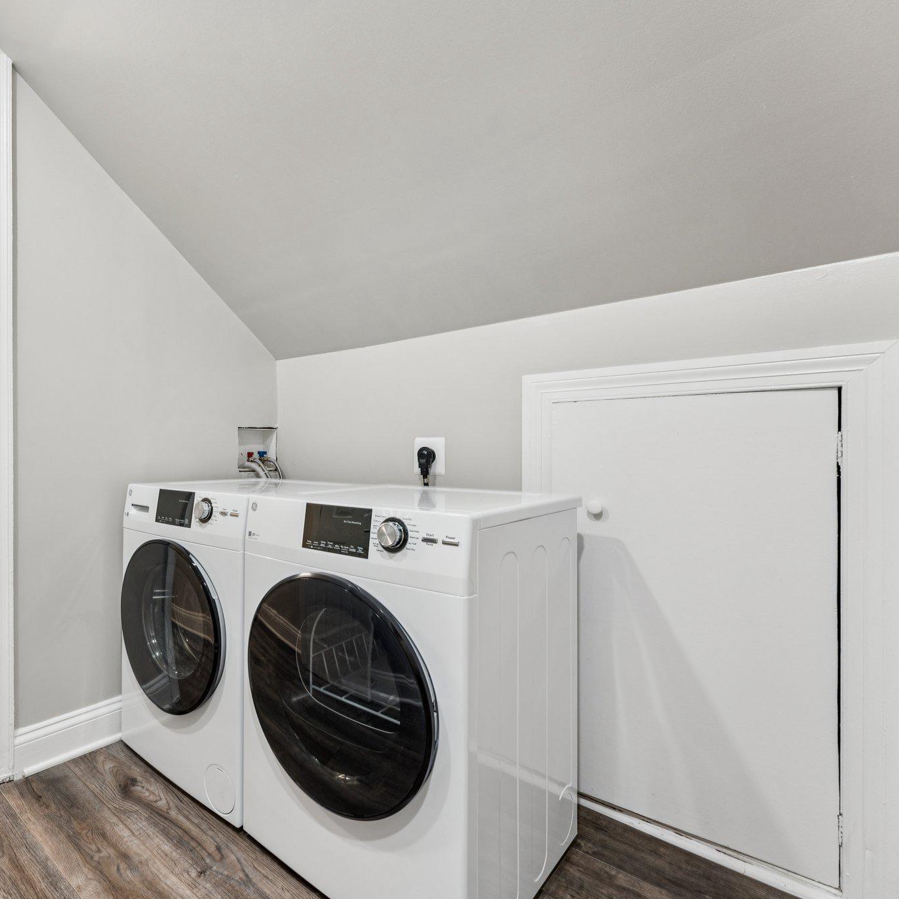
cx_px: 294
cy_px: 451
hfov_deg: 77.9
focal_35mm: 18
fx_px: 529
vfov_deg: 80.7
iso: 200
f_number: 8
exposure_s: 1/5
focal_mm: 14
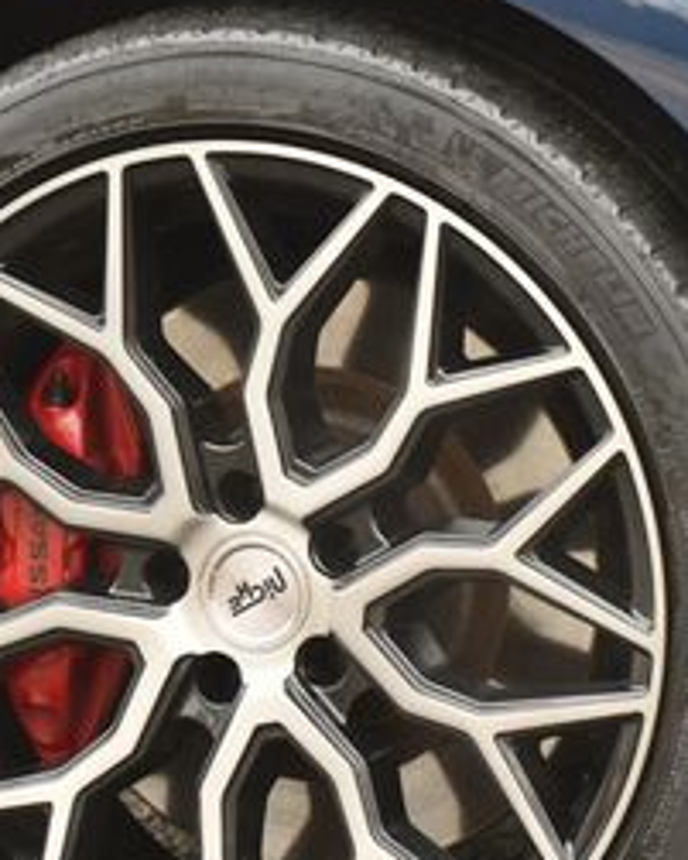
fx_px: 10022
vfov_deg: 4.9
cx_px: 370
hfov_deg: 3.9
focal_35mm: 394
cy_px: 517
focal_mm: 110
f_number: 4.8
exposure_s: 1/250
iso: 640
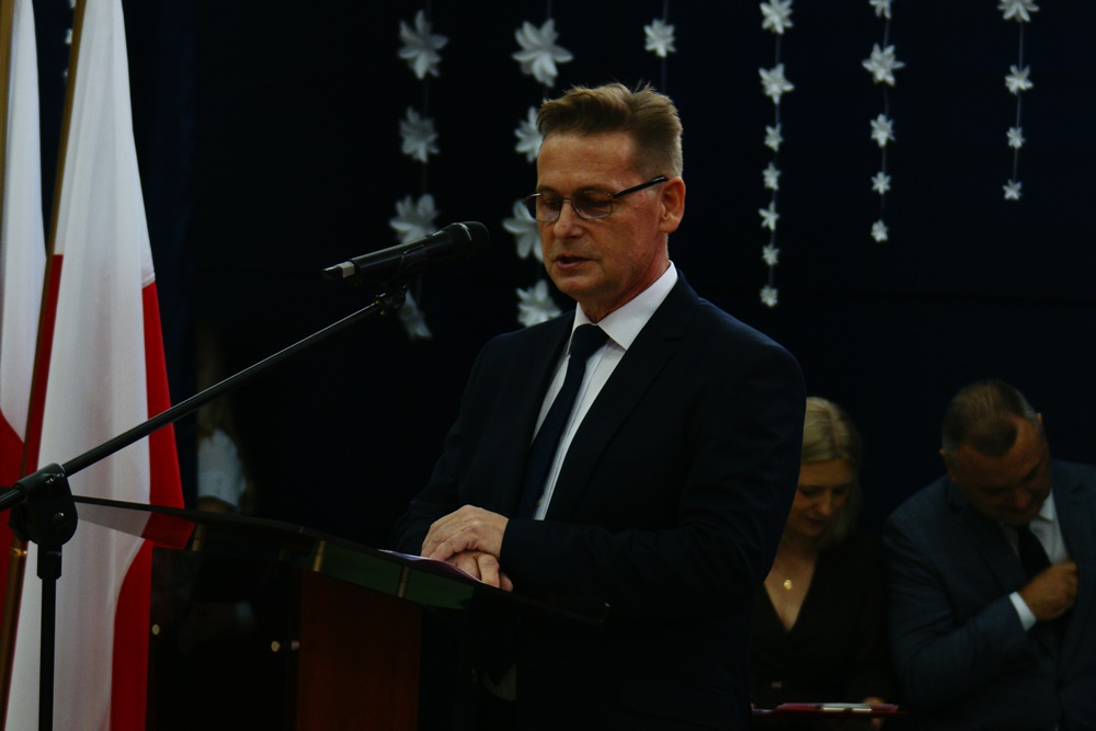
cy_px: 366
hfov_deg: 13.7
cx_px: 548
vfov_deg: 9.2
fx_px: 4567
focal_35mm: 150
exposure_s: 1/50
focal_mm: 100
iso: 800
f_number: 5.6
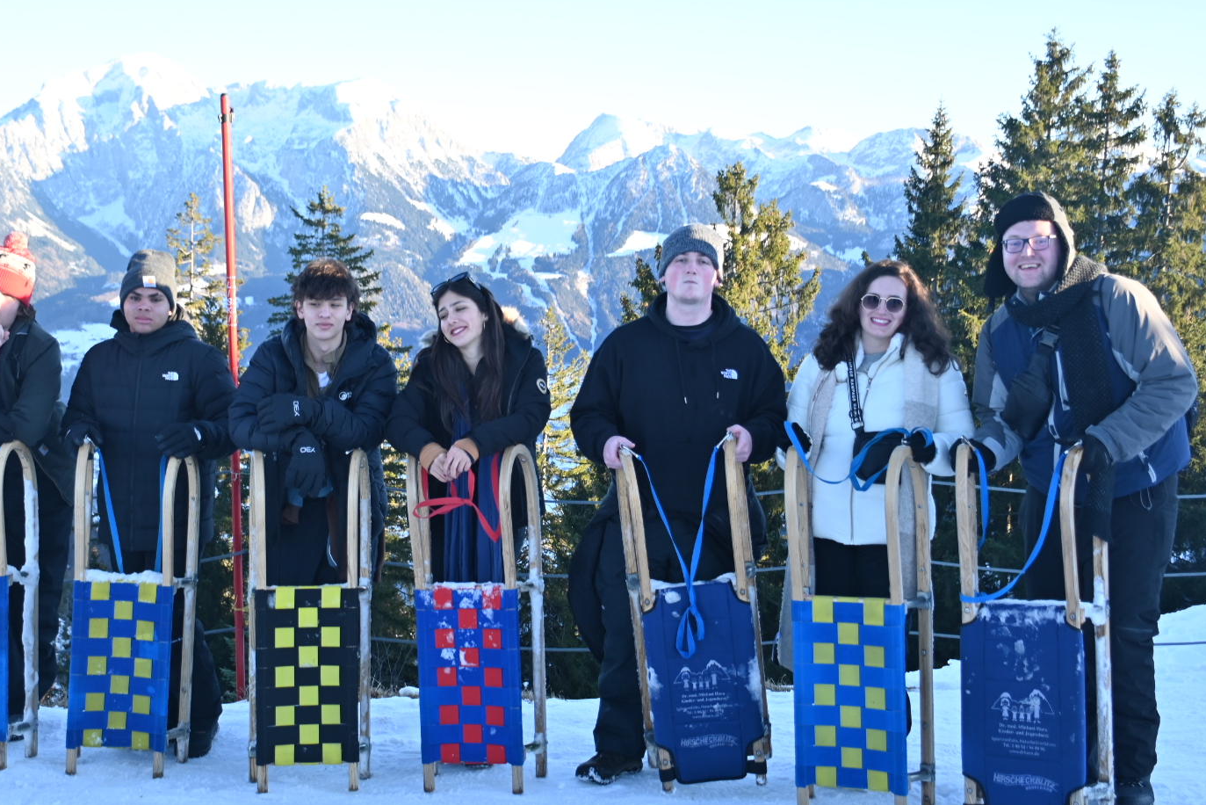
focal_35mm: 46
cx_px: 516
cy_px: 406
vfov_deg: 29.3
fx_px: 1541
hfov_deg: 42.6
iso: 220
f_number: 4
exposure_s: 1/250
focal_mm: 26
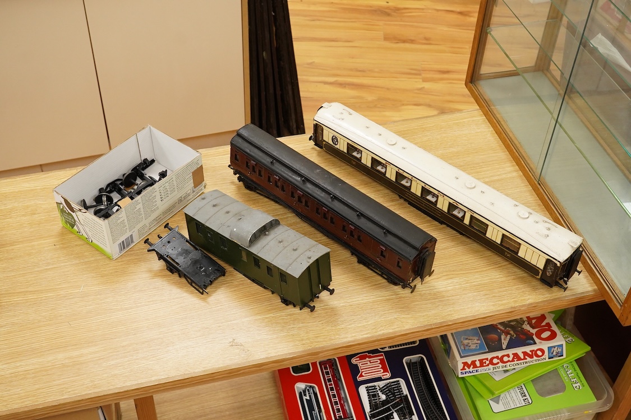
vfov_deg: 29.9
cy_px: 210
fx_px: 789
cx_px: 316
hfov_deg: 43.6
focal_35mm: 45
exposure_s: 1/160
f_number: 9
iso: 2500
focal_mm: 30
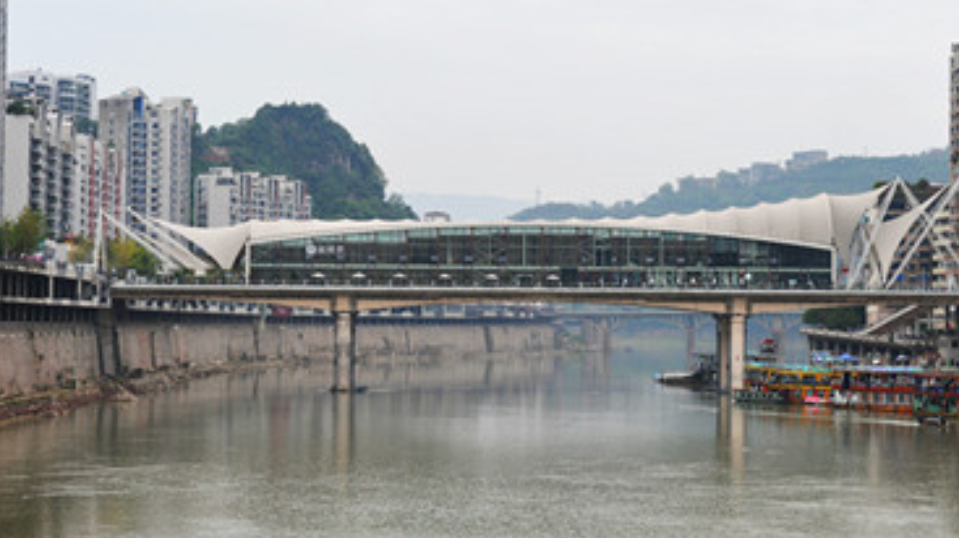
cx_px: 515
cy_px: 222
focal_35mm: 90
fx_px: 2287
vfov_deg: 13.4
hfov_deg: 23.7
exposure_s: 1/2000
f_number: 6.3
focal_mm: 70
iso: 800
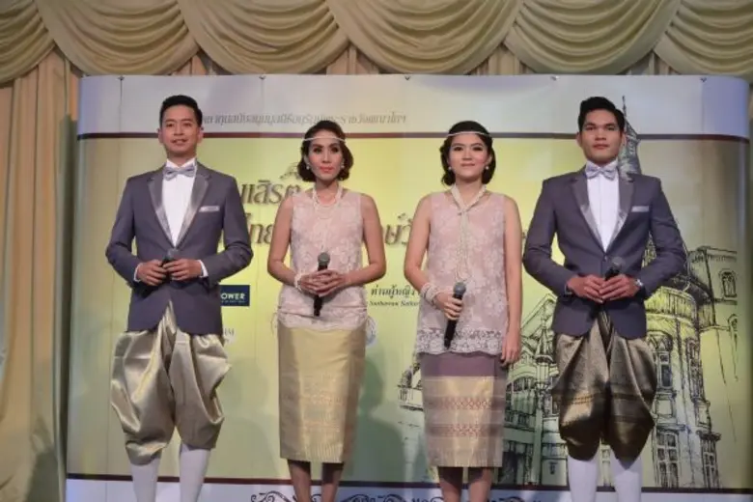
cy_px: 251
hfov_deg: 26.0
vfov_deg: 17.5
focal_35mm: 78
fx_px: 1631
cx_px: 376
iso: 1600
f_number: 7.1
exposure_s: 1/160
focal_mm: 78
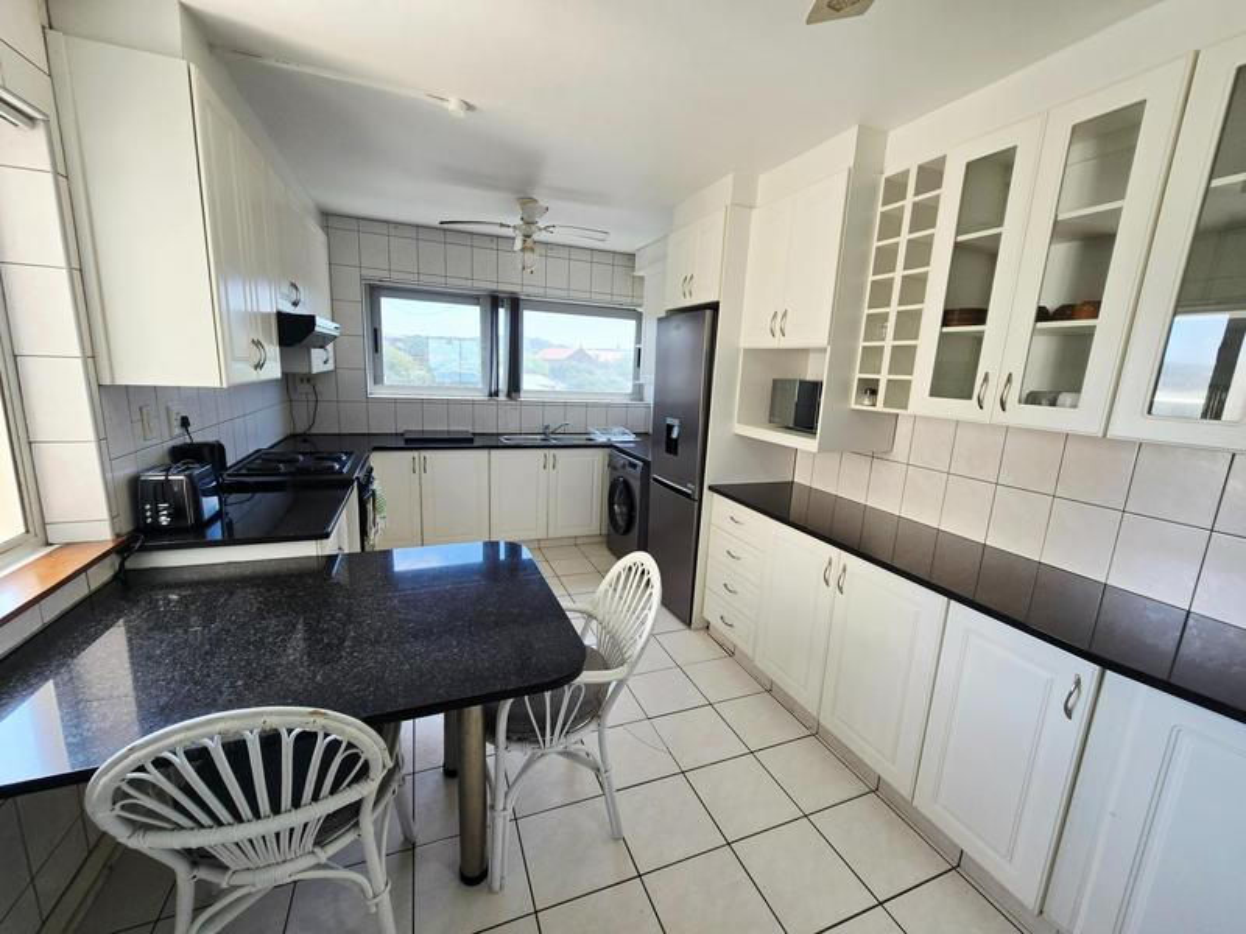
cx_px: 623
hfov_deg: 106.2
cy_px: 467
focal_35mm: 13
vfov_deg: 89.9
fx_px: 468
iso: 64
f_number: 2.2
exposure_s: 1/101
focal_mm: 2.2
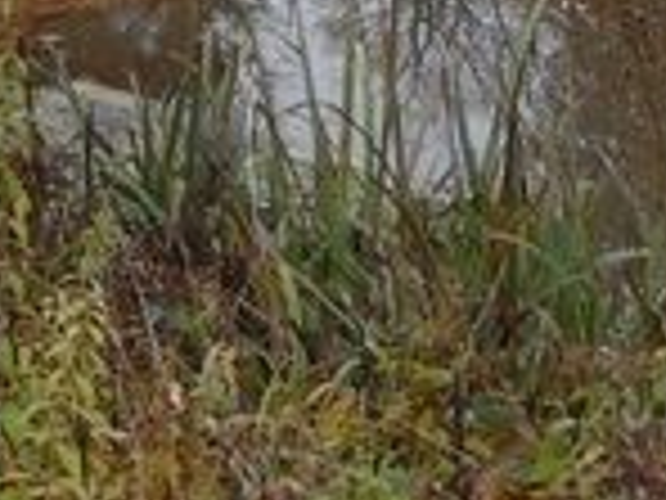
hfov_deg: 19.4
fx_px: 1866
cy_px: -468
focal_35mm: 97
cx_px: -72
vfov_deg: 13.3
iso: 100
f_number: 3.2
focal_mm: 3.9
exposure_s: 1/90
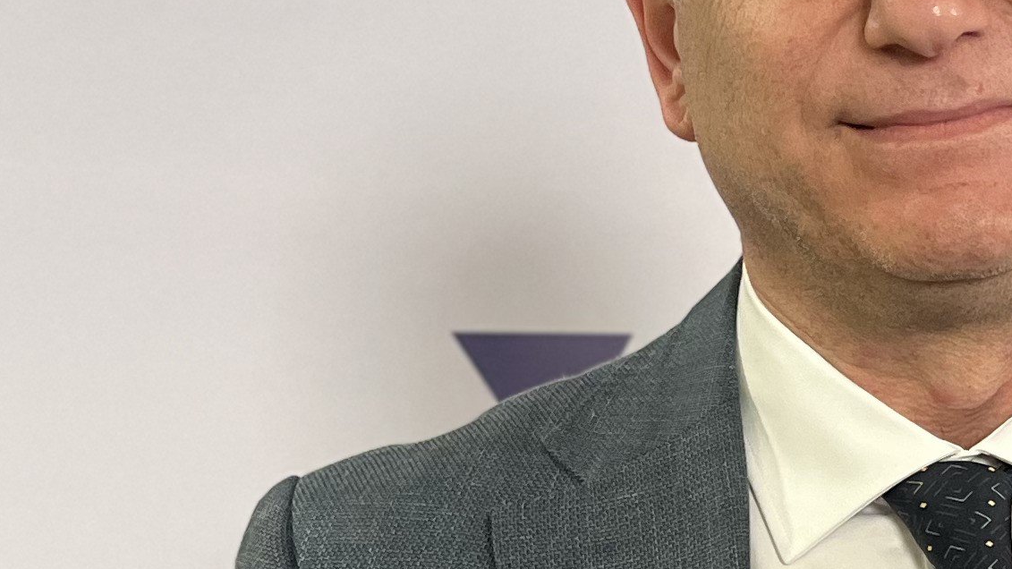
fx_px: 2710
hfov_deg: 20.2
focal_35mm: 101
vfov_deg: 12.0
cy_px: 429
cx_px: 1110
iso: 250
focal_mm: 5.1
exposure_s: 1/50
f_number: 1.6
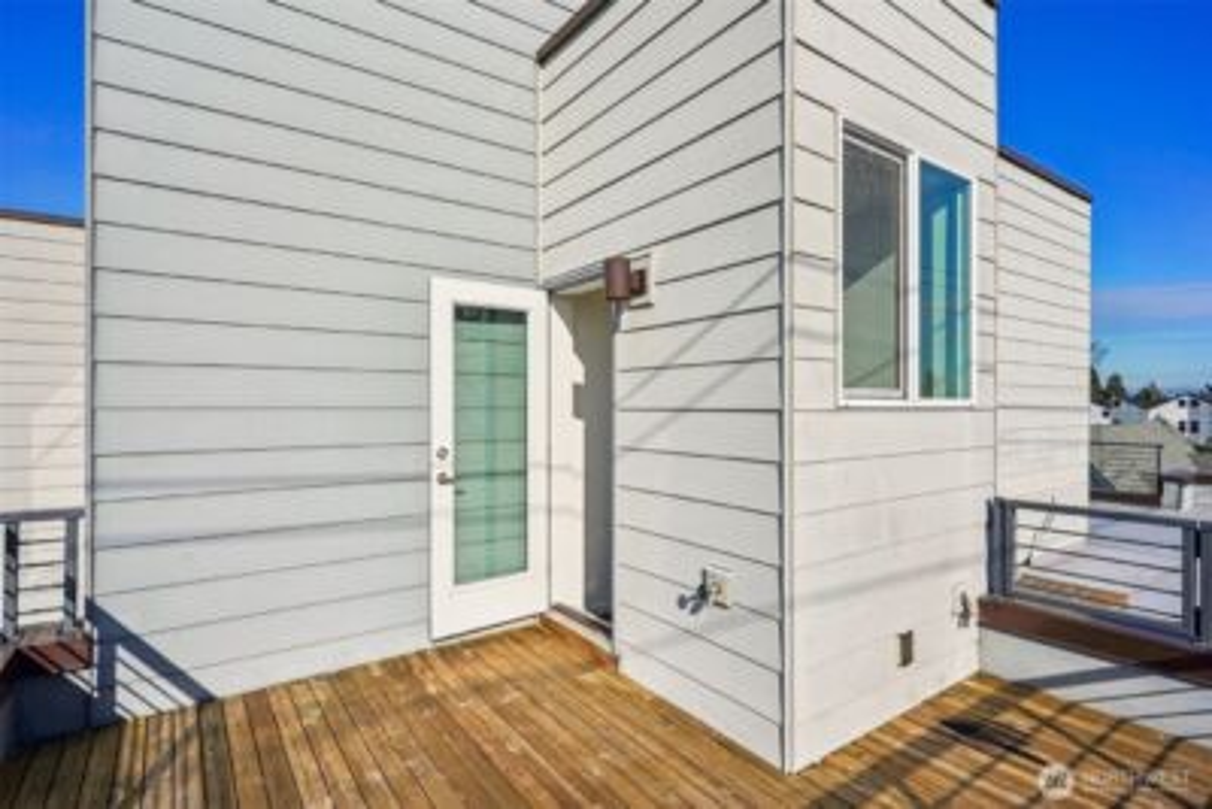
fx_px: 573
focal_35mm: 17
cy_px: 404
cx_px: 606
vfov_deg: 70.5
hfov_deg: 93.3
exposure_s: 1/750
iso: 100
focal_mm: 17
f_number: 8
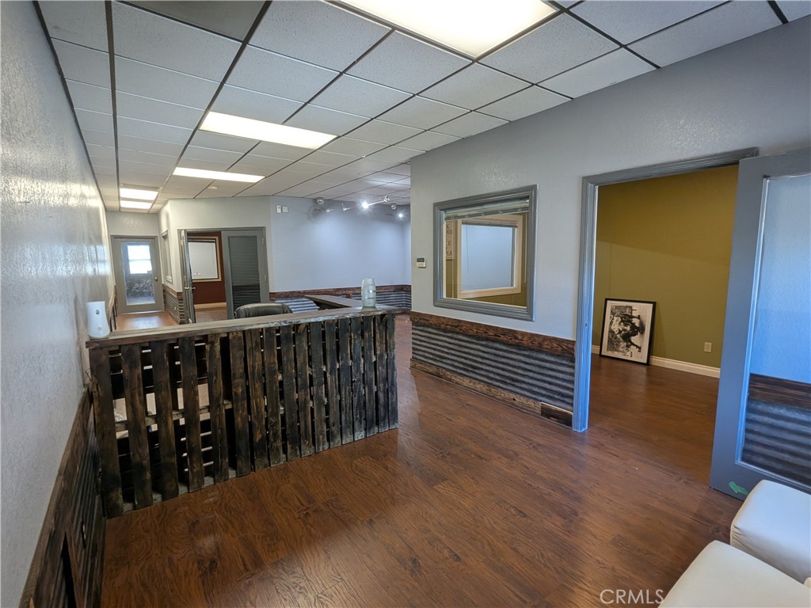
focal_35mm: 16
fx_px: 375
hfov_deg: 94.5
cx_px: 406
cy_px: 304
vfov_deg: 78.1
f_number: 2.2
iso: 177
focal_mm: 2.22
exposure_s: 1/57.7
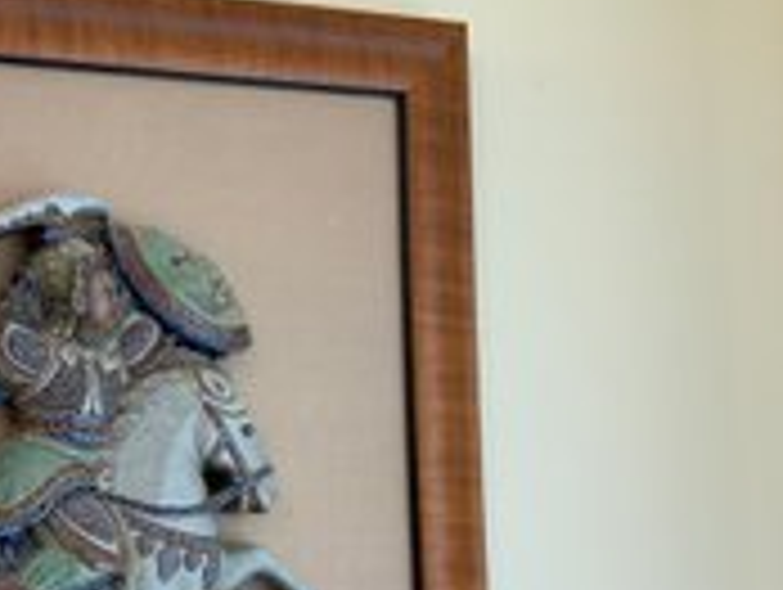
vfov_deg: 25.2
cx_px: 20
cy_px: 480
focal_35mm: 57
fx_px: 1291
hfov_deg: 31.5
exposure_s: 1/60
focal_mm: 3
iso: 64
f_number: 1.8
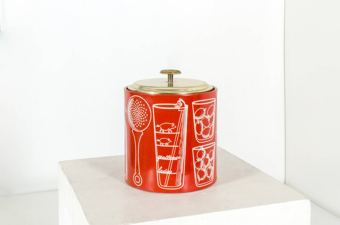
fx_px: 495
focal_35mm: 52
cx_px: 170
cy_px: 112
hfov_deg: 37.9
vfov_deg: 25.6
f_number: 20
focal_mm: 35
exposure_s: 1/160
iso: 100
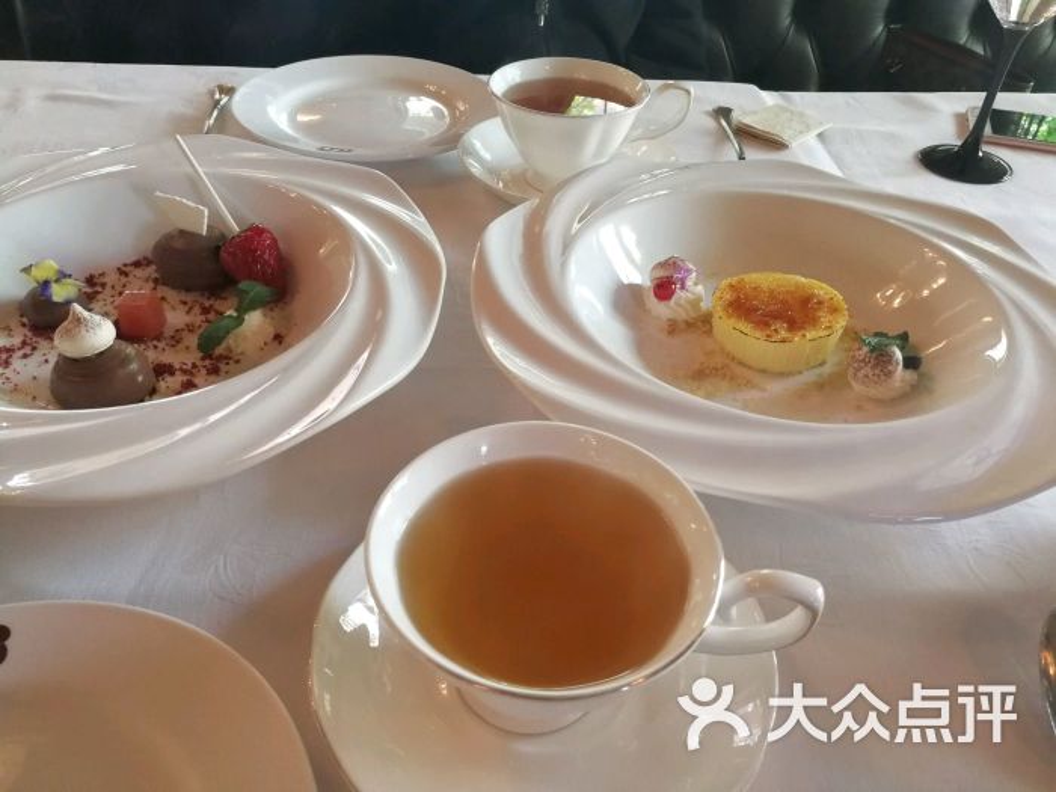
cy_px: 396
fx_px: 824
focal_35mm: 27
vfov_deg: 51.4
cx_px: 528
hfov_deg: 65.3
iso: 320
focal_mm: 3.95
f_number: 2.2
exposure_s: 1/33.3
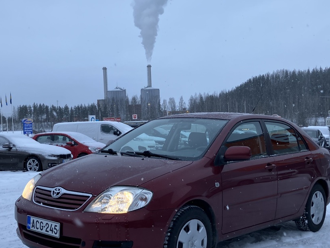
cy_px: 137
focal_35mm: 49
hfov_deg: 38.9
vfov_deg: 29.6
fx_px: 467
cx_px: 162
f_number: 1.8
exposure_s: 1/122
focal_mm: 3.99
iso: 25
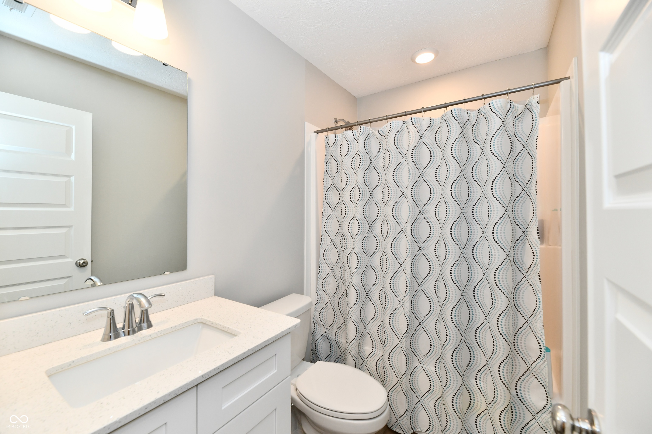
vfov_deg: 81.2
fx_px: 254
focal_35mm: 14
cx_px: 326
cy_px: 217
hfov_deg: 104.3
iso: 640
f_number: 6.3
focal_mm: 14
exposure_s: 1/100
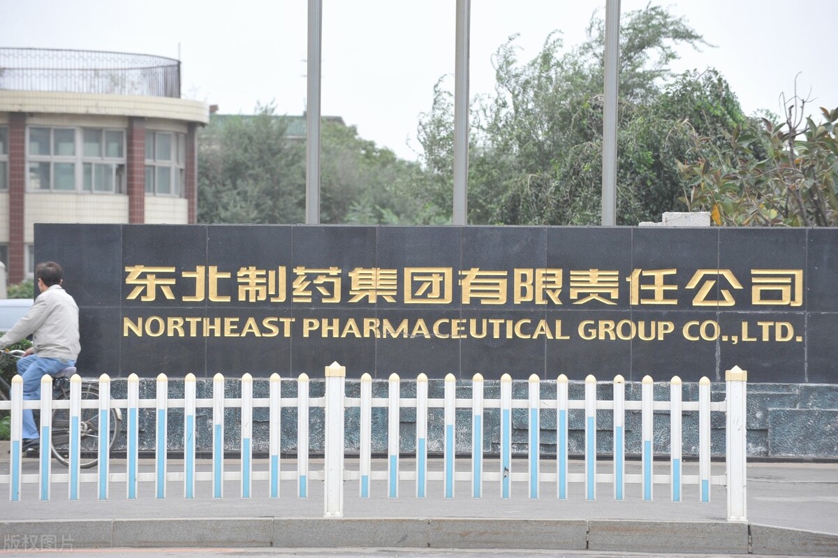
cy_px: 279
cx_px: 419
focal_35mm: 170
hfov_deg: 12.1
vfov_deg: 8.1
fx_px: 3955
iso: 800
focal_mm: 170
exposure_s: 1/160
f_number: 6.3
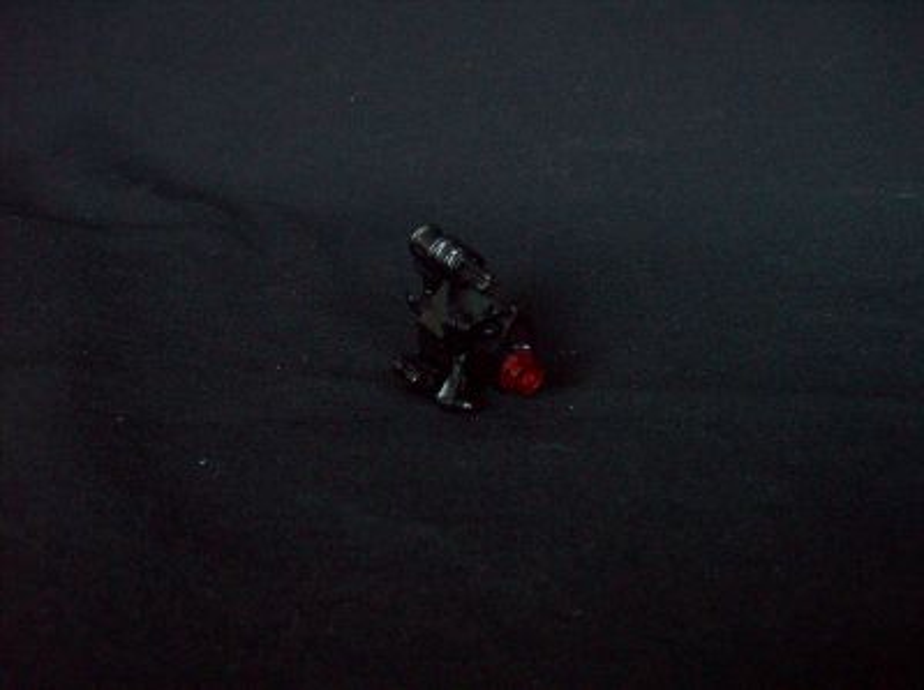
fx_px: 960
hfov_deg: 51.4
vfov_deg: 39.6
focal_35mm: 36
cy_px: 345
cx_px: 462
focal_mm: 6
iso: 160
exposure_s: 1/8
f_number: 2.7
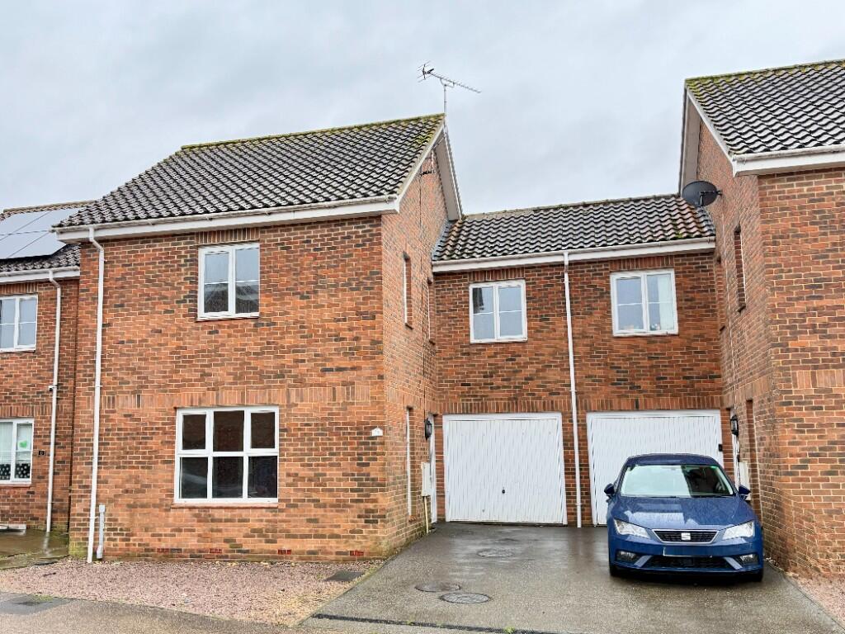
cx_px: 422
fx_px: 586
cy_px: 317
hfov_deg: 71.6
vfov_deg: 56.8
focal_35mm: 24
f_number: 1.78
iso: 100
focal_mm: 6.76
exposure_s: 1/190
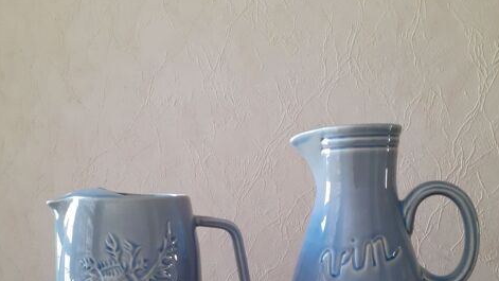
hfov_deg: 50.5
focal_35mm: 40
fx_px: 529
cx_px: 251
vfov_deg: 28.6
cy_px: 249
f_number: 1.9
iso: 200
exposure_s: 1/25
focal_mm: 3.6
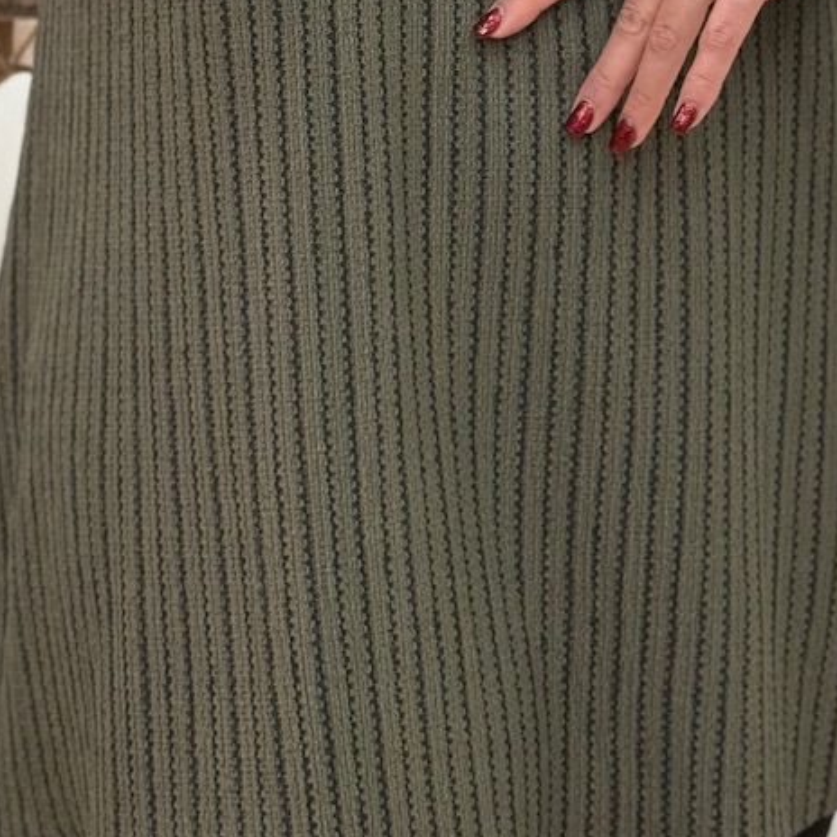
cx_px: 422
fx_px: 3201
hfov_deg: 14.9
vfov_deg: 14.7
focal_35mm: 117
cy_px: 7
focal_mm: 6.76
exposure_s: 1/437
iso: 100
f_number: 1.78
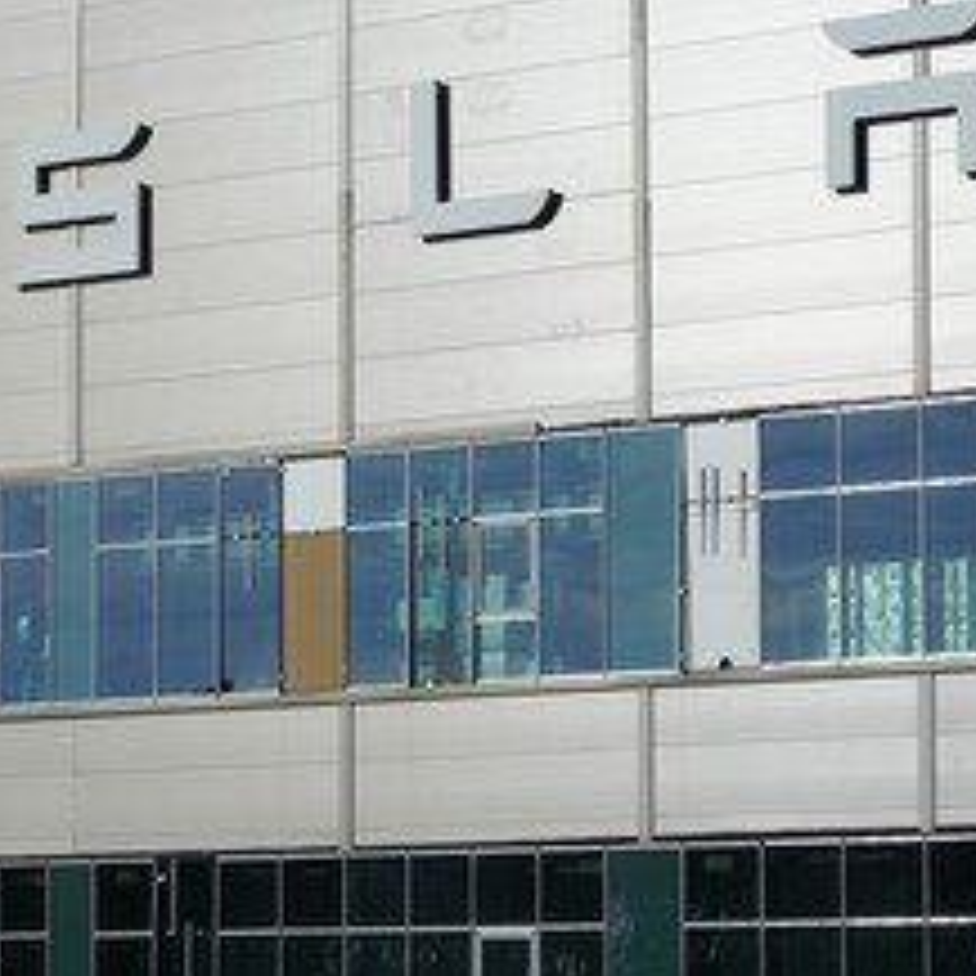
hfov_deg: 11.6
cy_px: 526
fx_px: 4785
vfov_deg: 11.6
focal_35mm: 150
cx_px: 169
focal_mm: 85
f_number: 8
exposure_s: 1/250
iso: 100
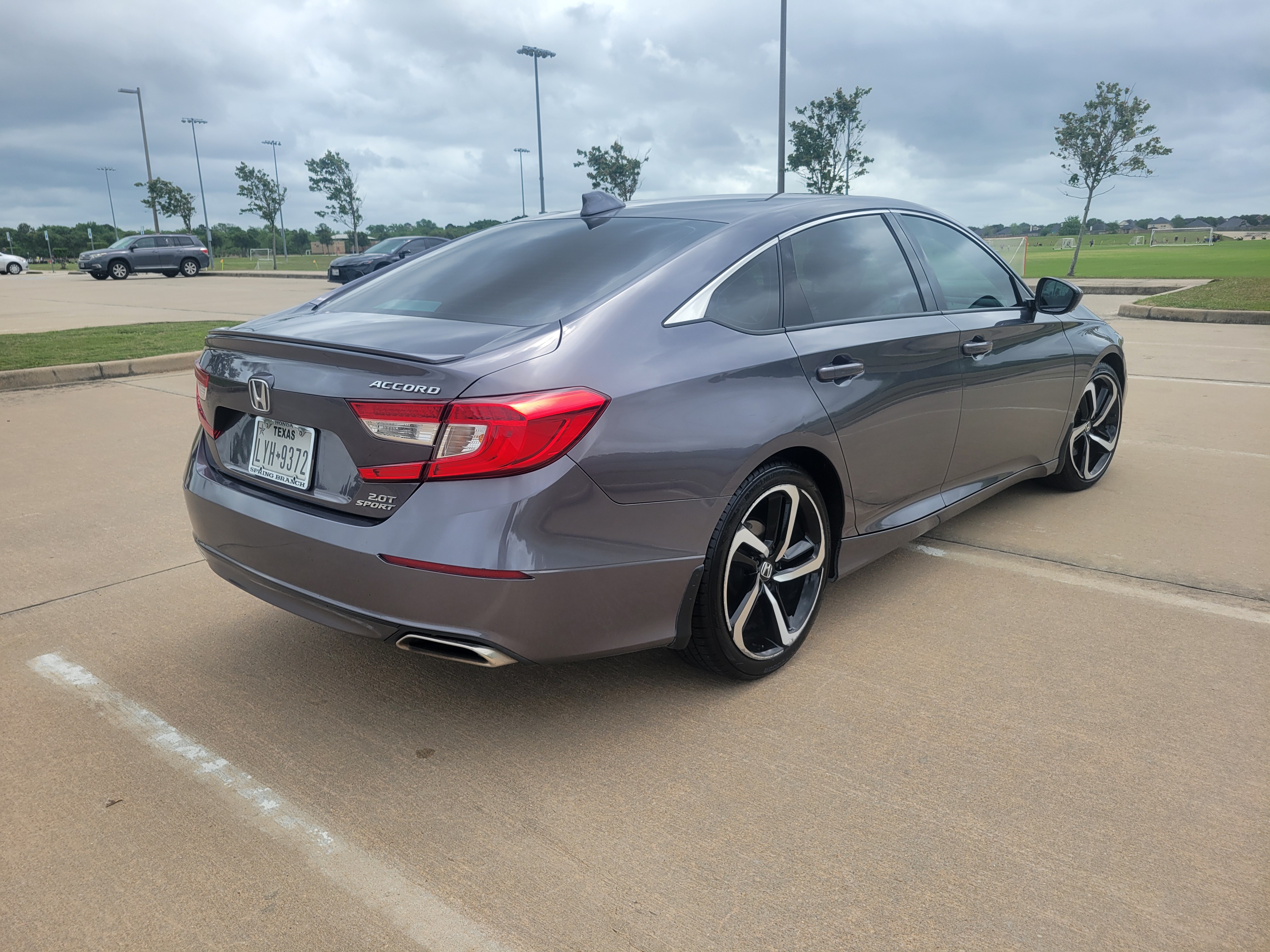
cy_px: 476
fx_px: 954
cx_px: 635
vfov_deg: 53.1
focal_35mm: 26
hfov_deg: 67.3
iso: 40
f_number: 1.8
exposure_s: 1/1414
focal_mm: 5.4
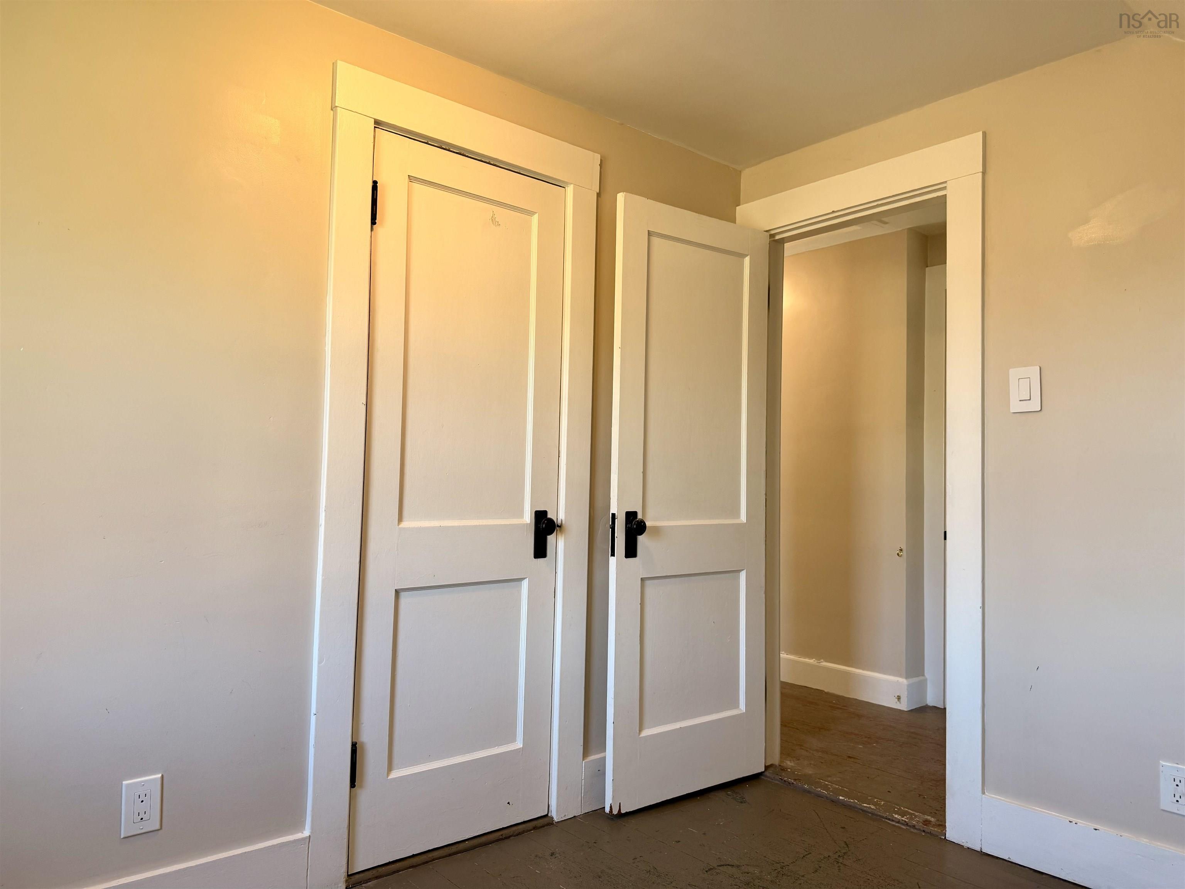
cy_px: 444
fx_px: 822
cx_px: 592
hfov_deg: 71.6
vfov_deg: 56.8
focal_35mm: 24
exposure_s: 1/121
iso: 125
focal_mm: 6.76
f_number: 1.78
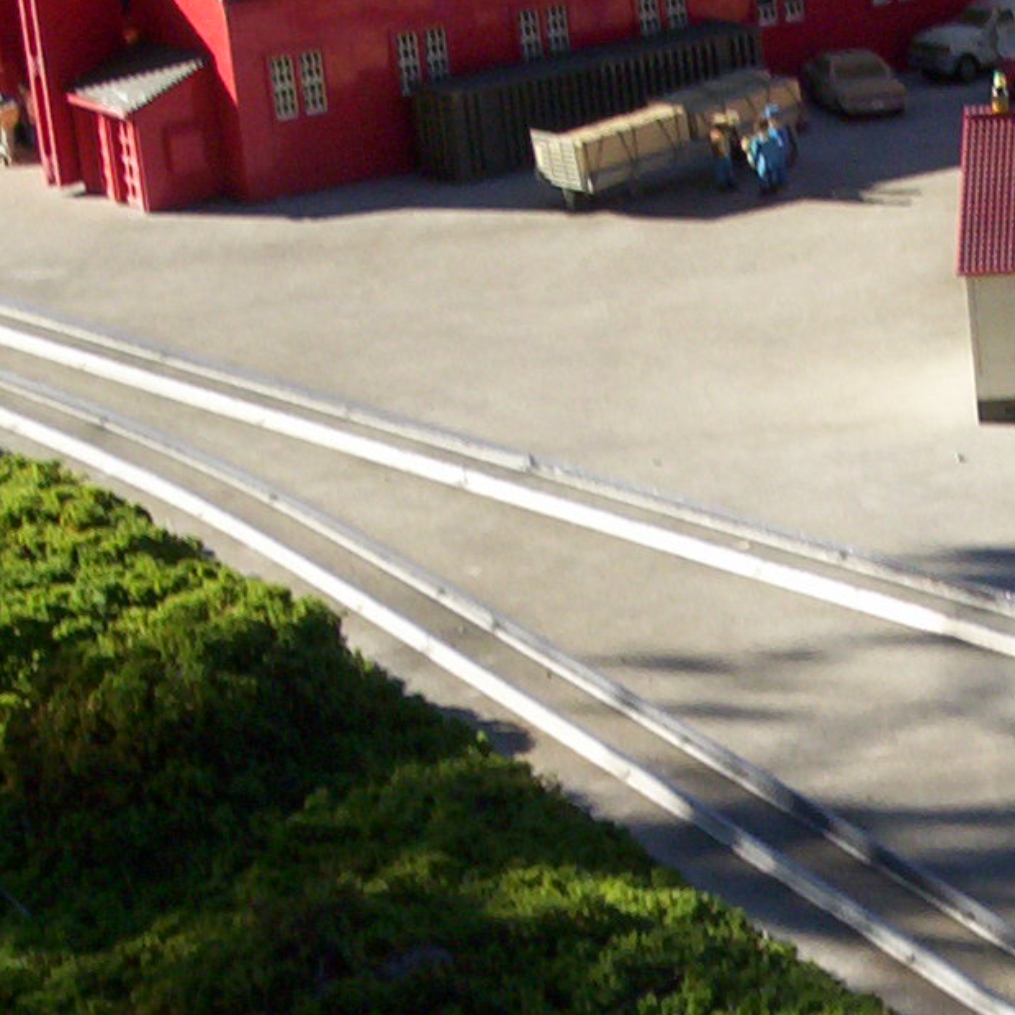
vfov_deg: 9.2
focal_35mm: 189
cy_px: 897
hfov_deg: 9.2
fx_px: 6270
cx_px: 1044
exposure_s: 1/769
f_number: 3.62
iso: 100
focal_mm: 10.76
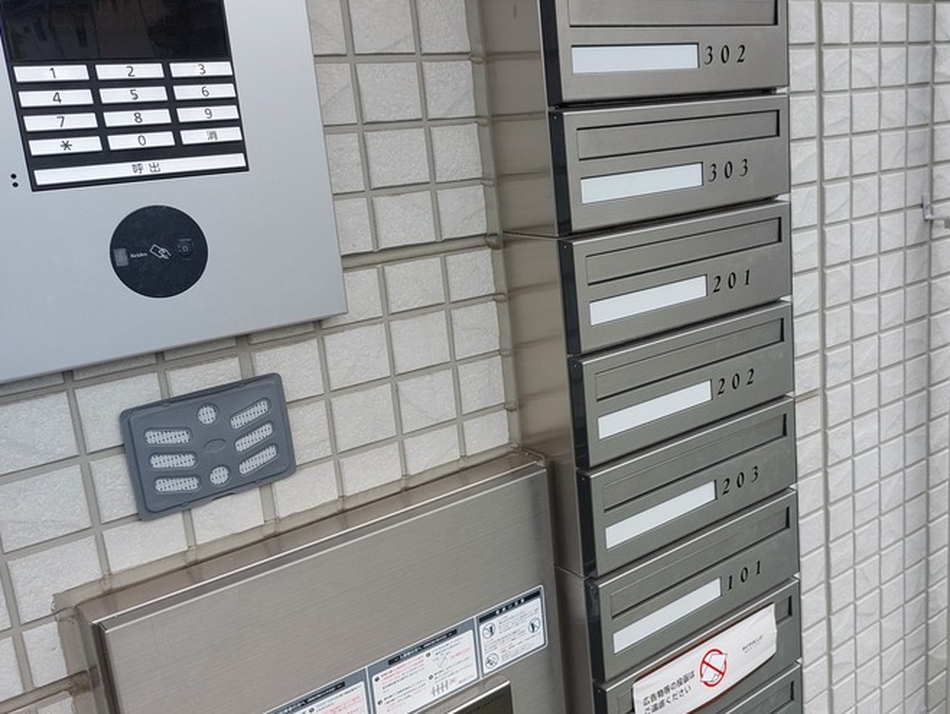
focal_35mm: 35
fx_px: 961
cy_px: 347
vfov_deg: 40.7
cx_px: 618
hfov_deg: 51.8
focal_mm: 5.23
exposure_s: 1/460
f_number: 1.8
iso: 25
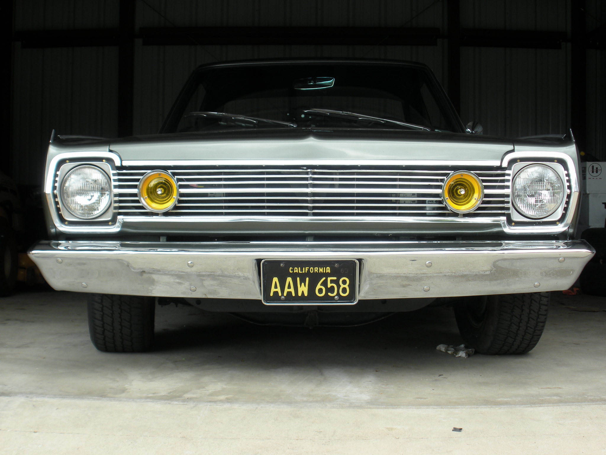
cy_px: 228
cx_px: 303
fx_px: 875
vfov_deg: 29.1
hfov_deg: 38.2
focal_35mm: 50
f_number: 4.4
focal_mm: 9.1
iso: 64
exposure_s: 1/54.7
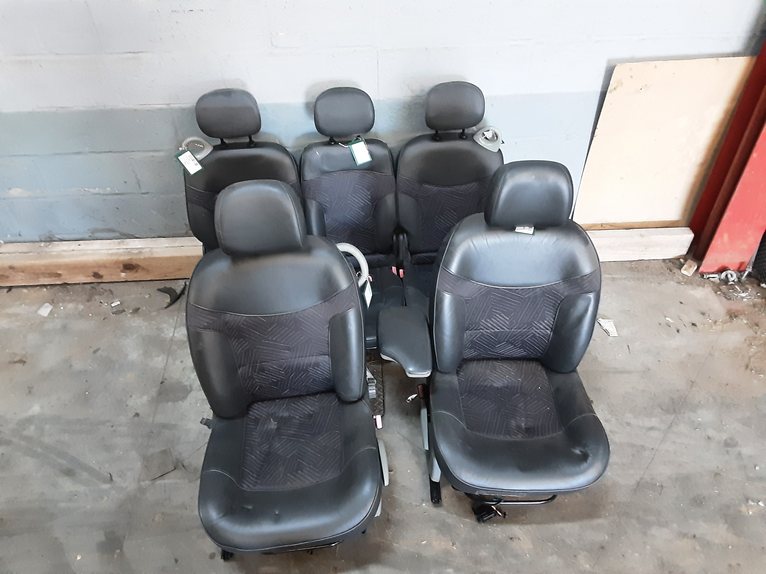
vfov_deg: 51.4
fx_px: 597
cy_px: 287
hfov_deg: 65.3
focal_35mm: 27
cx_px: 383
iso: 500
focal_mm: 2.91
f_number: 1.9
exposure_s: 1/20
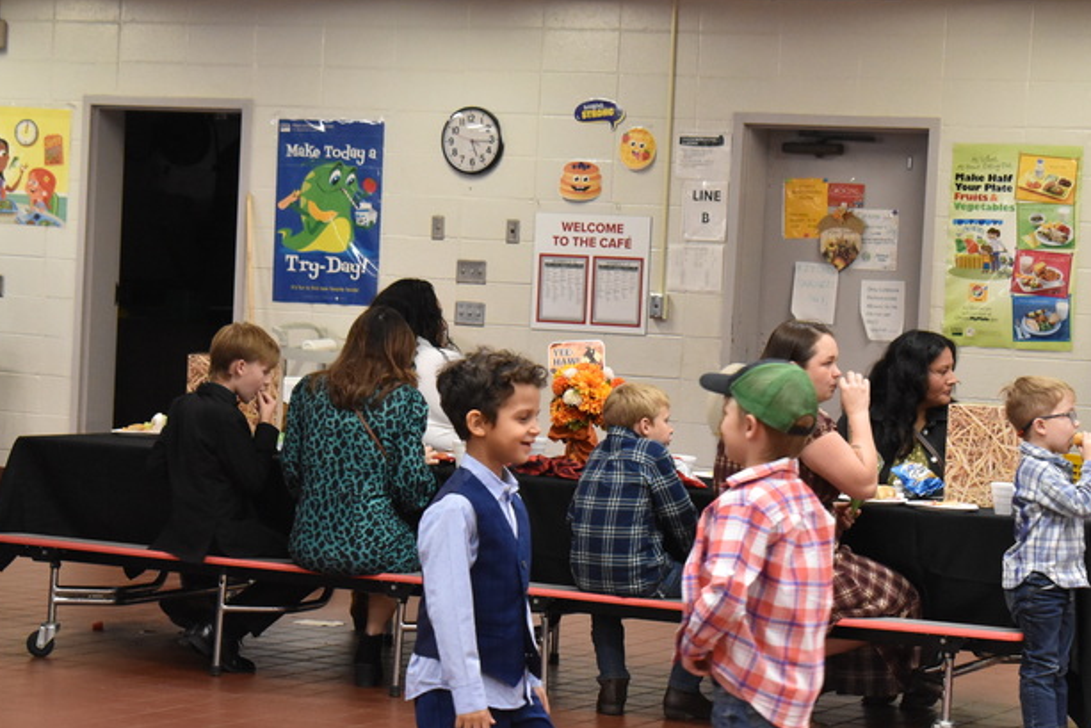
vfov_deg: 12.7
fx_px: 3263
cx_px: 571
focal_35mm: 108
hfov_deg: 19.0
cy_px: 438
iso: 3200
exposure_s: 1/100
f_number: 7.1
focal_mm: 55
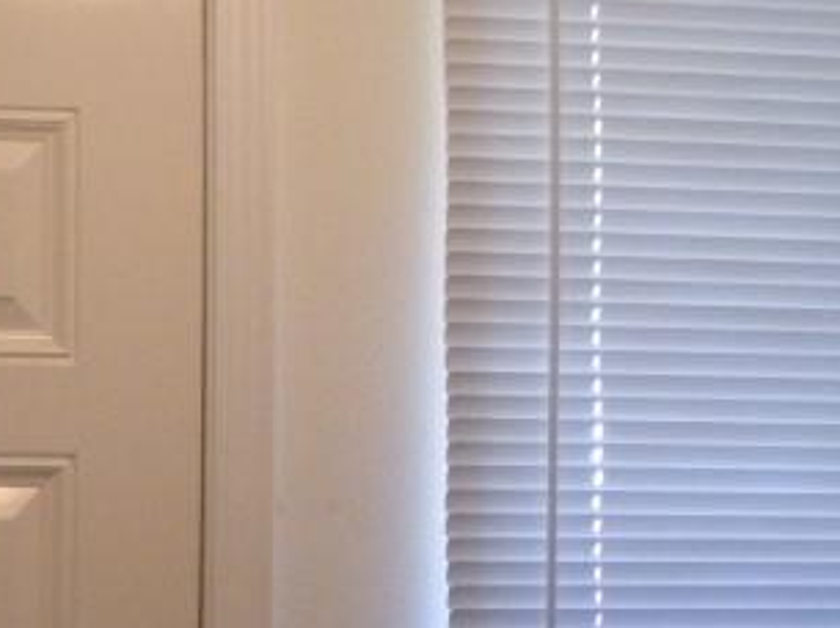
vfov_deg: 12.1
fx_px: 2933
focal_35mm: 121
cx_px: -168
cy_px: 609
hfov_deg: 15.7
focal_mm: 6.3
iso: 400
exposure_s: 1/36.5
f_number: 3.5
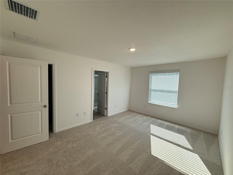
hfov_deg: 102.1
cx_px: 116
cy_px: 88
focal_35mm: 14
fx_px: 94
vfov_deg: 85.7
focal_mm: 2.22
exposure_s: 1/144
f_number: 2.2
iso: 64
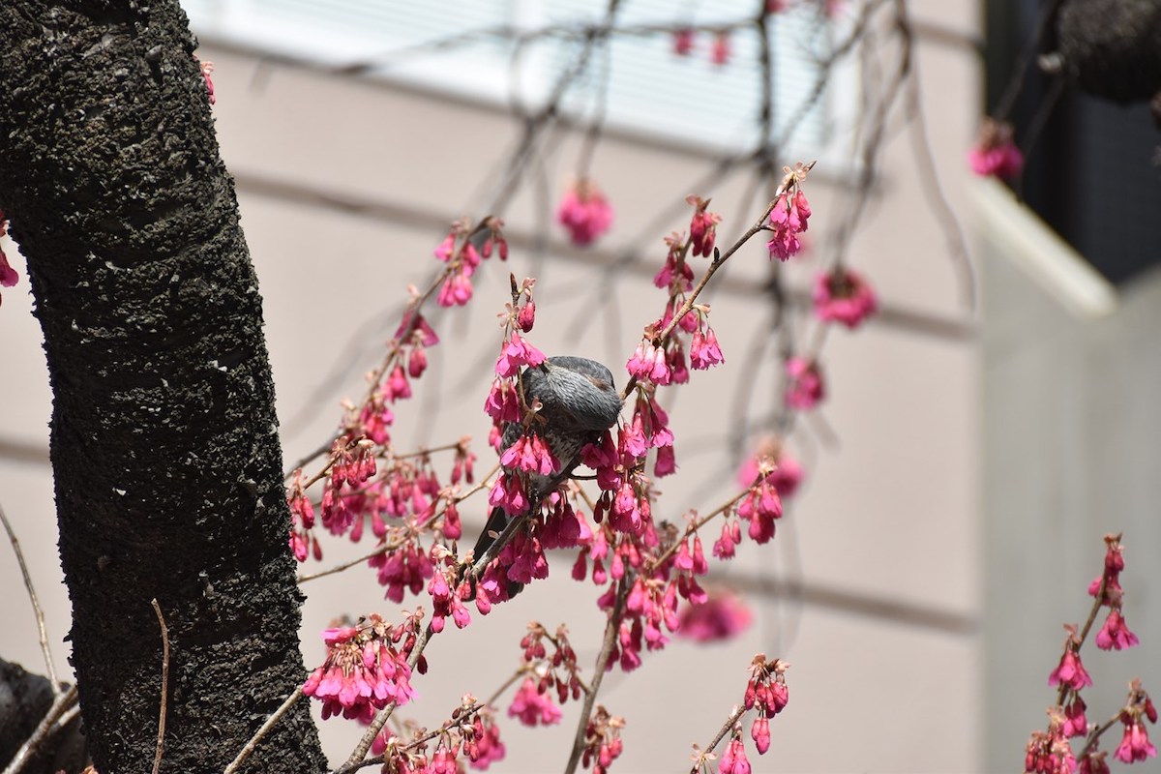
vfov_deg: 4.6
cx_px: 580
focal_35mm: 300
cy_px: 387
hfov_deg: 6.9
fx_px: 9674
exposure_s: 1/800
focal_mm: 200
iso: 400
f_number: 6.3
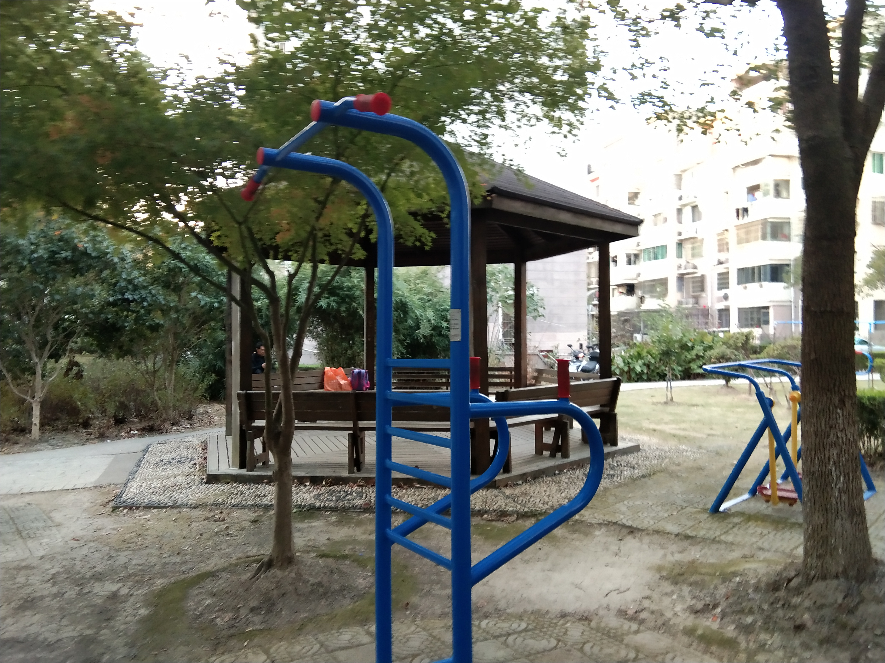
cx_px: 442
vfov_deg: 45.4
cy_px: 332
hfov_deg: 58.4
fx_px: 793
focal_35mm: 31
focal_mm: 3.69
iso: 200
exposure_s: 1/50
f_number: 2.2
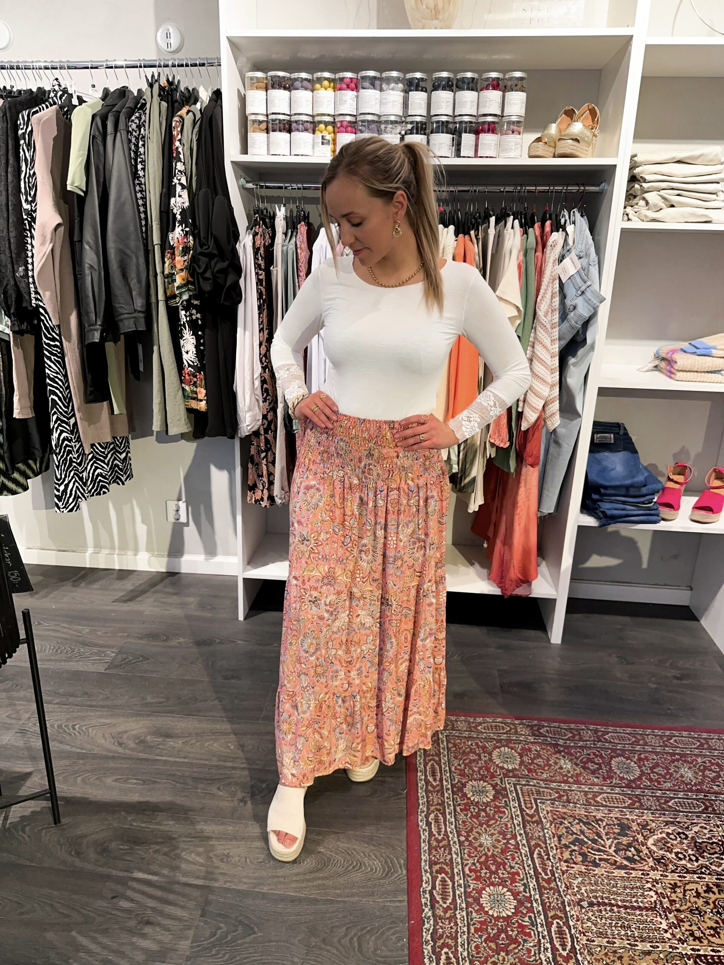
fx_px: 669
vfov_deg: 71.6
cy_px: 482
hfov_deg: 56.8
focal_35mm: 24
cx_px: 362
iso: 400
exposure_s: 1/50
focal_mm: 6.86
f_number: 1.8
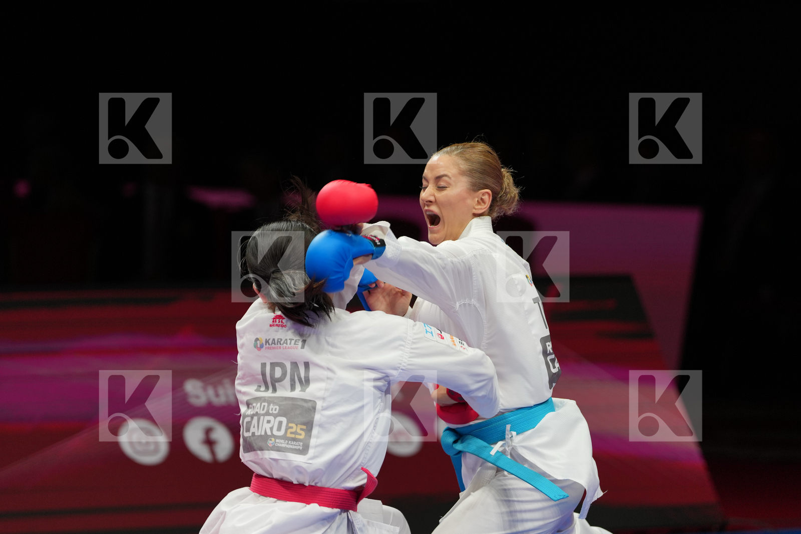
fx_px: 6073
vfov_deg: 5.0
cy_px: 267
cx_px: 400
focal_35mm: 273
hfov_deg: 7.5
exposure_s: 1/1000
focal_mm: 182
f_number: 2.8
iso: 500
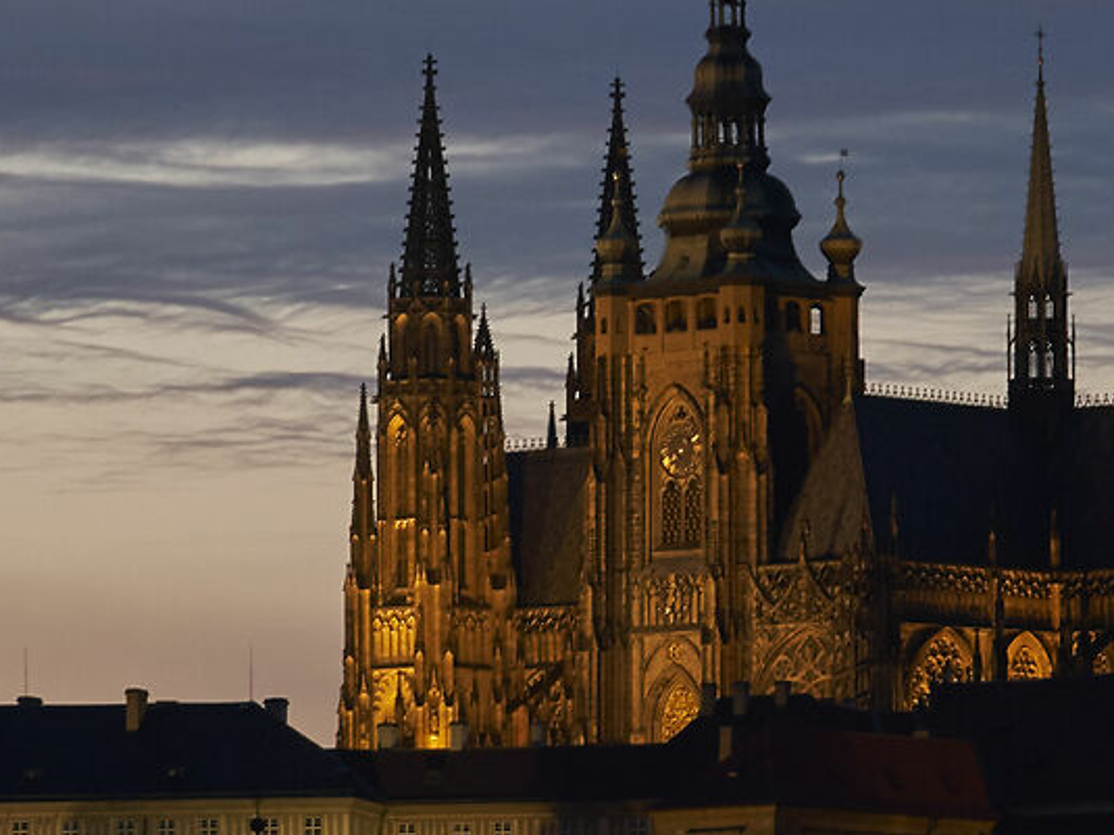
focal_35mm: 453
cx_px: 673
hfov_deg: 4.4
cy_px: 533
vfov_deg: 3.3
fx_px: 14575
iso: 800
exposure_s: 1/13
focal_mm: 105
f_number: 5.6
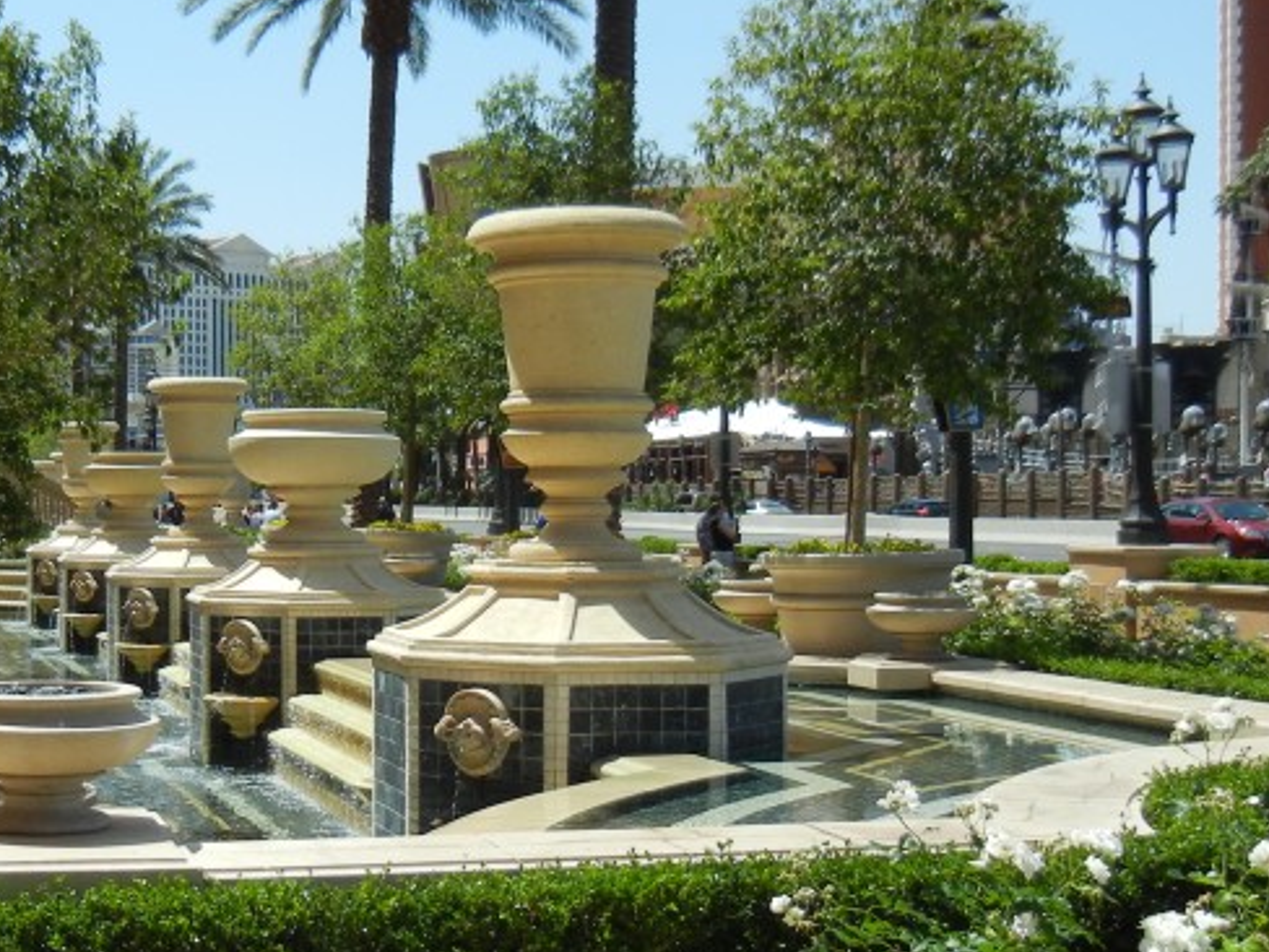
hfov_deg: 30.2
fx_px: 2310
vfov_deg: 23.3
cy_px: 557
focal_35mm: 63
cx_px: 320
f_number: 7
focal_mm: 5.4
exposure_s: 1/364
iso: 160
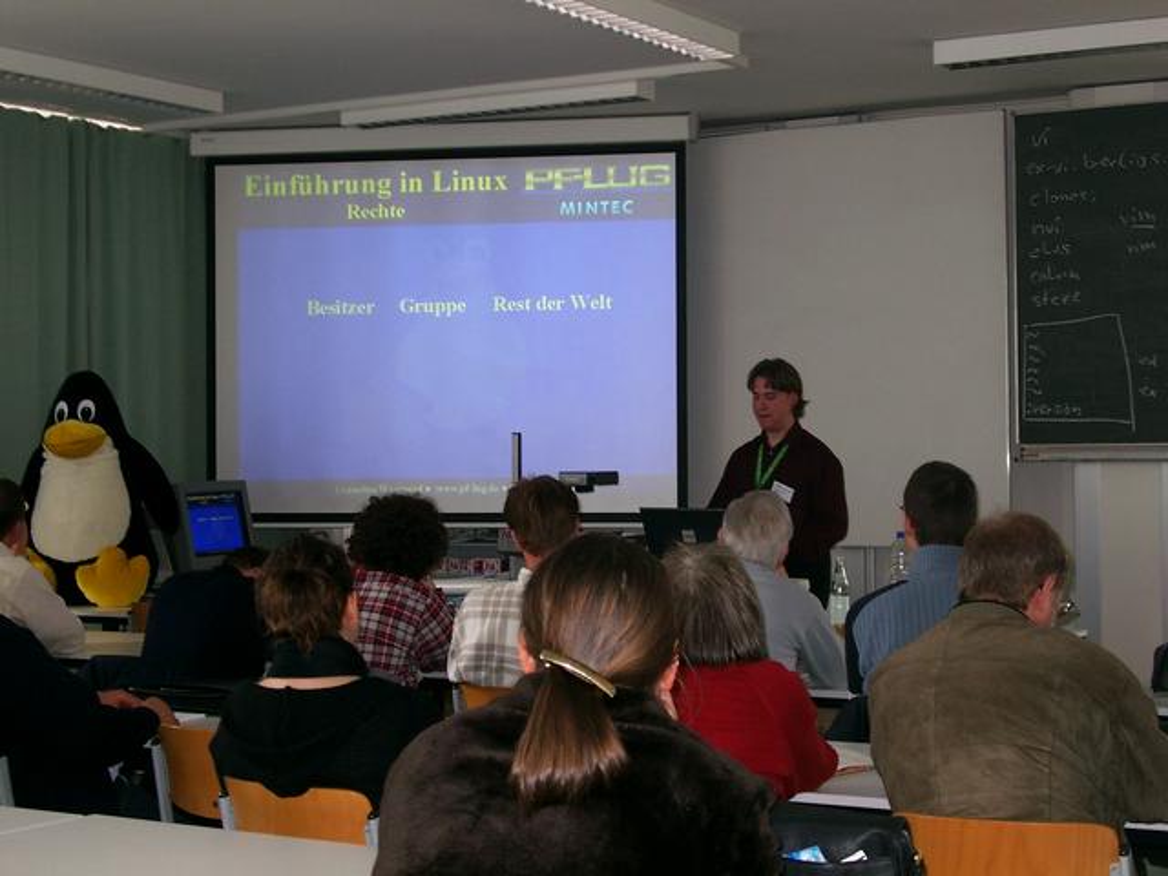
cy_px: 438
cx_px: 584
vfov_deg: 24.0
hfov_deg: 31.7
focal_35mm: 61
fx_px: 2058
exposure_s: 1/60
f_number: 3.4
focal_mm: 12.6
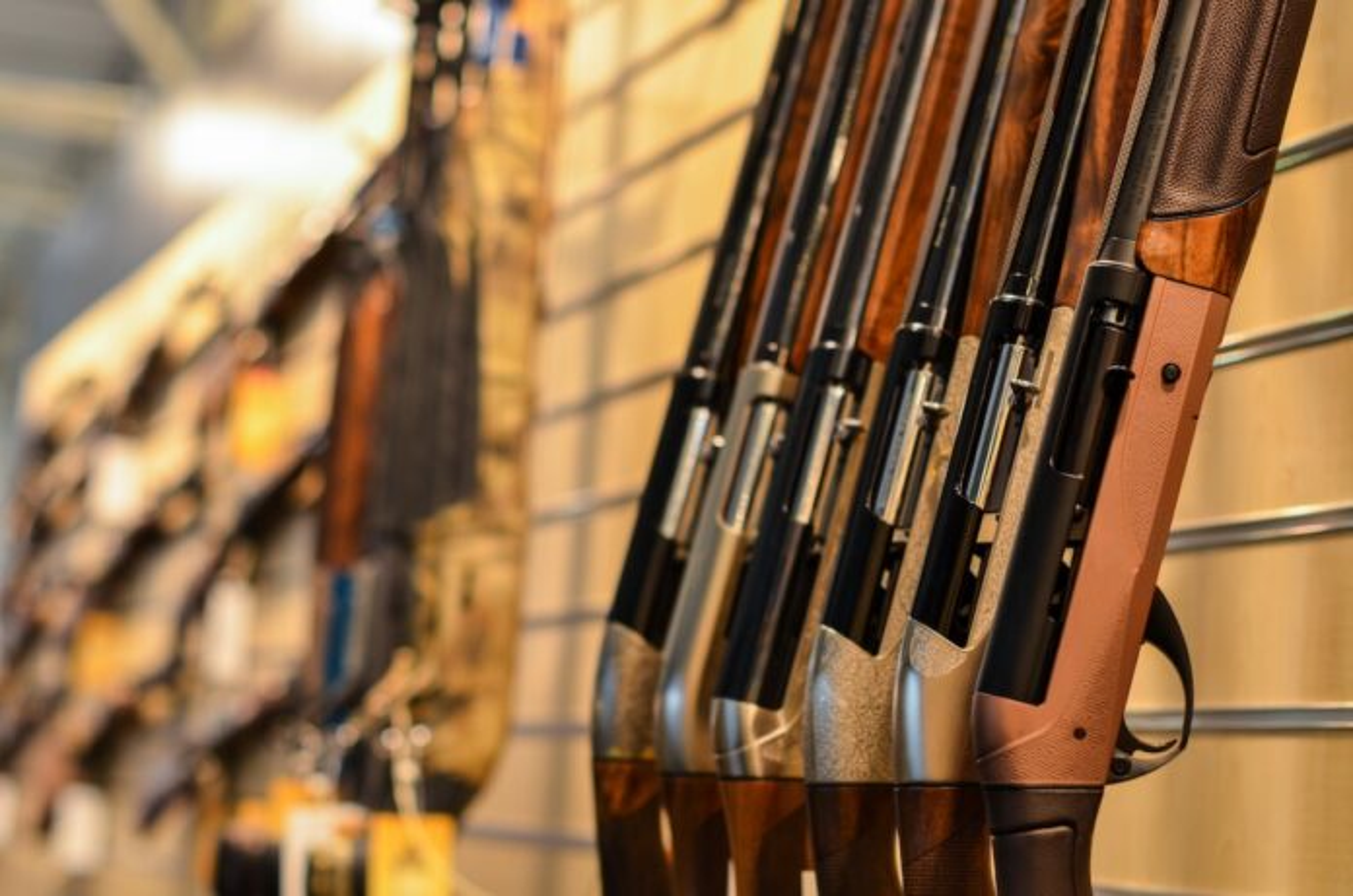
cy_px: 448
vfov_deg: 18.1
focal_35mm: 75
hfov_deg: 27.0
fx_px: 2813
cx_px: 676
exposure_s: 1/100
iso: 400
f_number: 2.5
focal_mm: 50
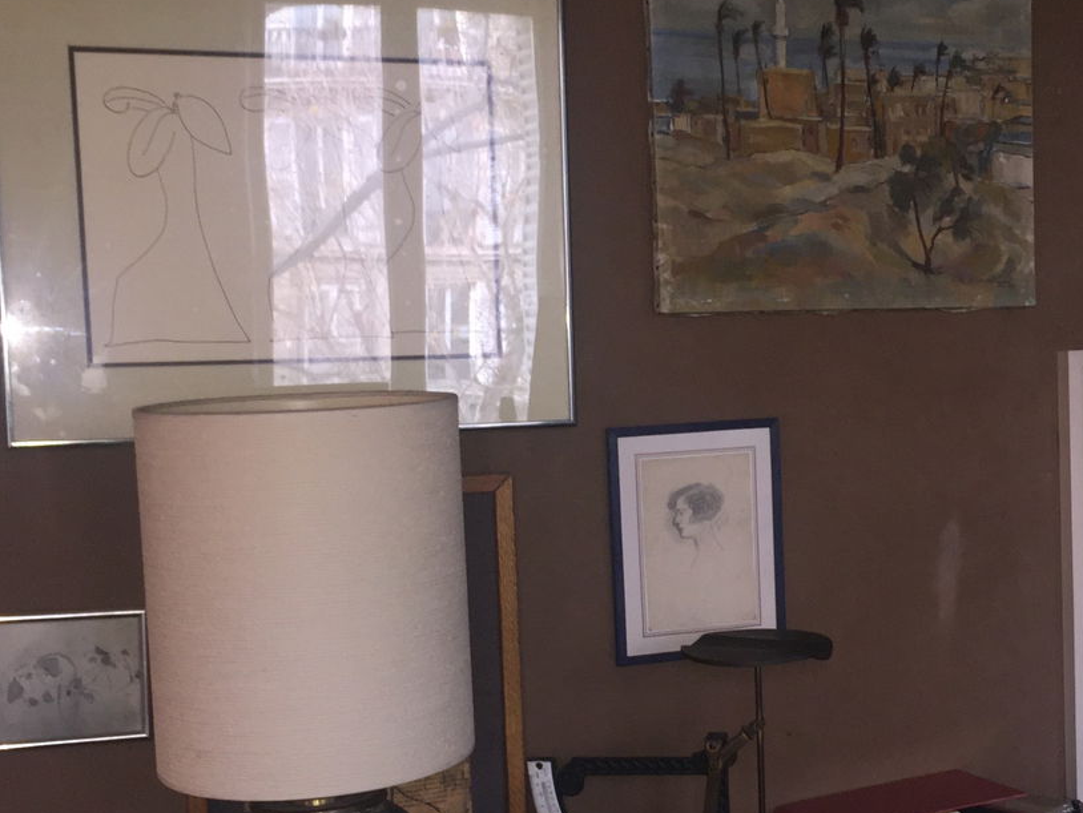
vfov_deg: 25.6
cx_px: 722
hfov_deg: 33.5
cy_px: 491
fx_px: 1784
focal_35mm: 57
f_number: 2.2
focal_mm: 4.15
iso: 64
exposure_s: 1/33
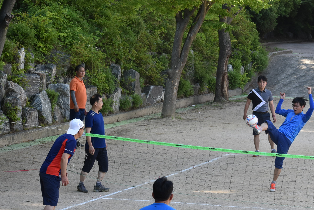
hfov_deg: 12.9
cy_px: 95
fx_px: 1388
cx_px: 197
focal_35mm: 159
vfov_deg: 8.6
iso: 400
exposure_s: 1/250
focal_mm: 70
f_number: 8
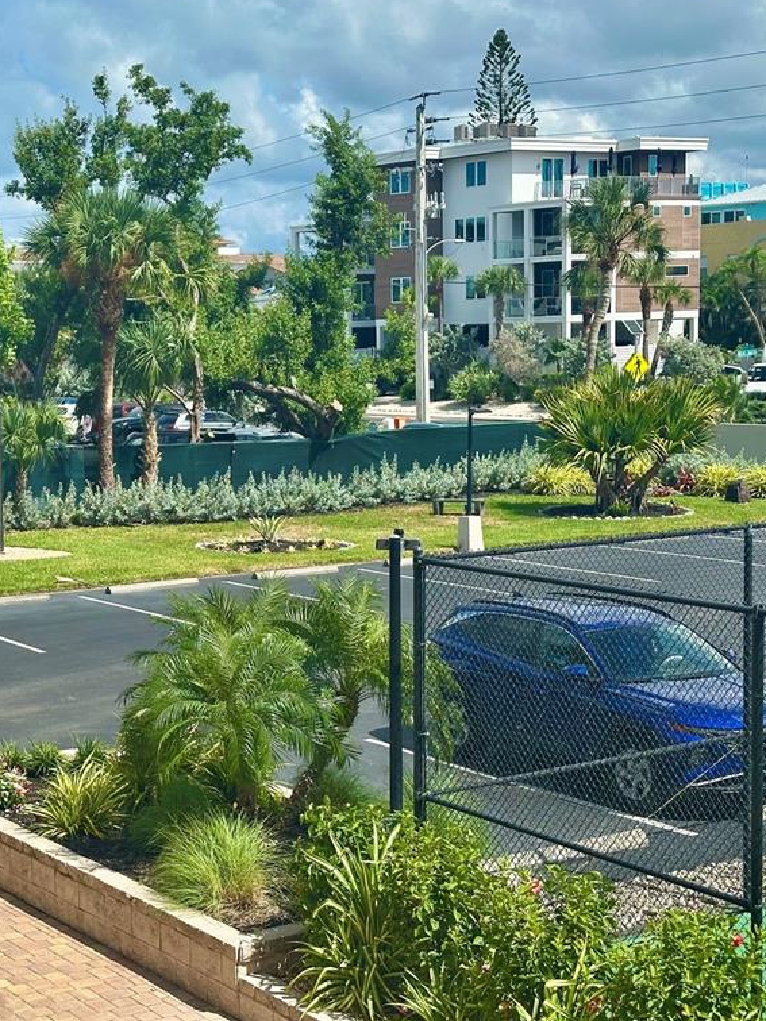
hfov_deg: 22.3
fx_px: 1918
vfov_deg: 29.8
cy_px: 504
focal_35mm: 65
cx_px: 166
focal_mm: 6.86
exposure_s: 1/4367
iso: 64
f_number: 1.78
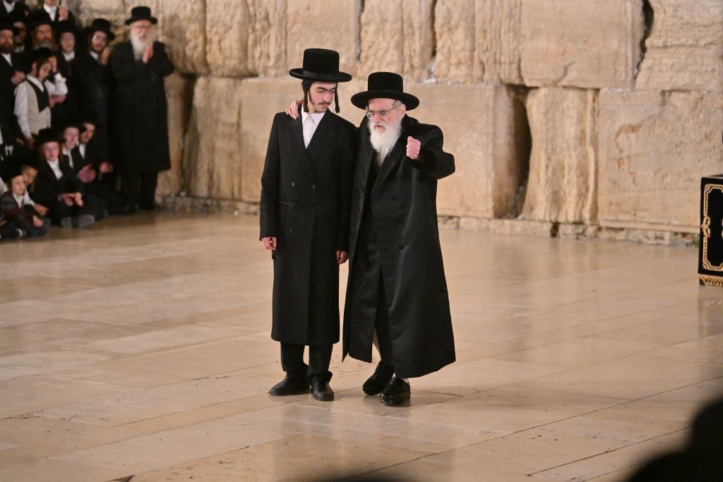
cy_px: 241
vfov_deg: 11.2
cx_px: 362
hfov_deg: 16.8
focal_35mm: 122
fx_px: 2450
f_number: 2.8
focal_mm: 122
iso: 1600
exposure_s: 1/400
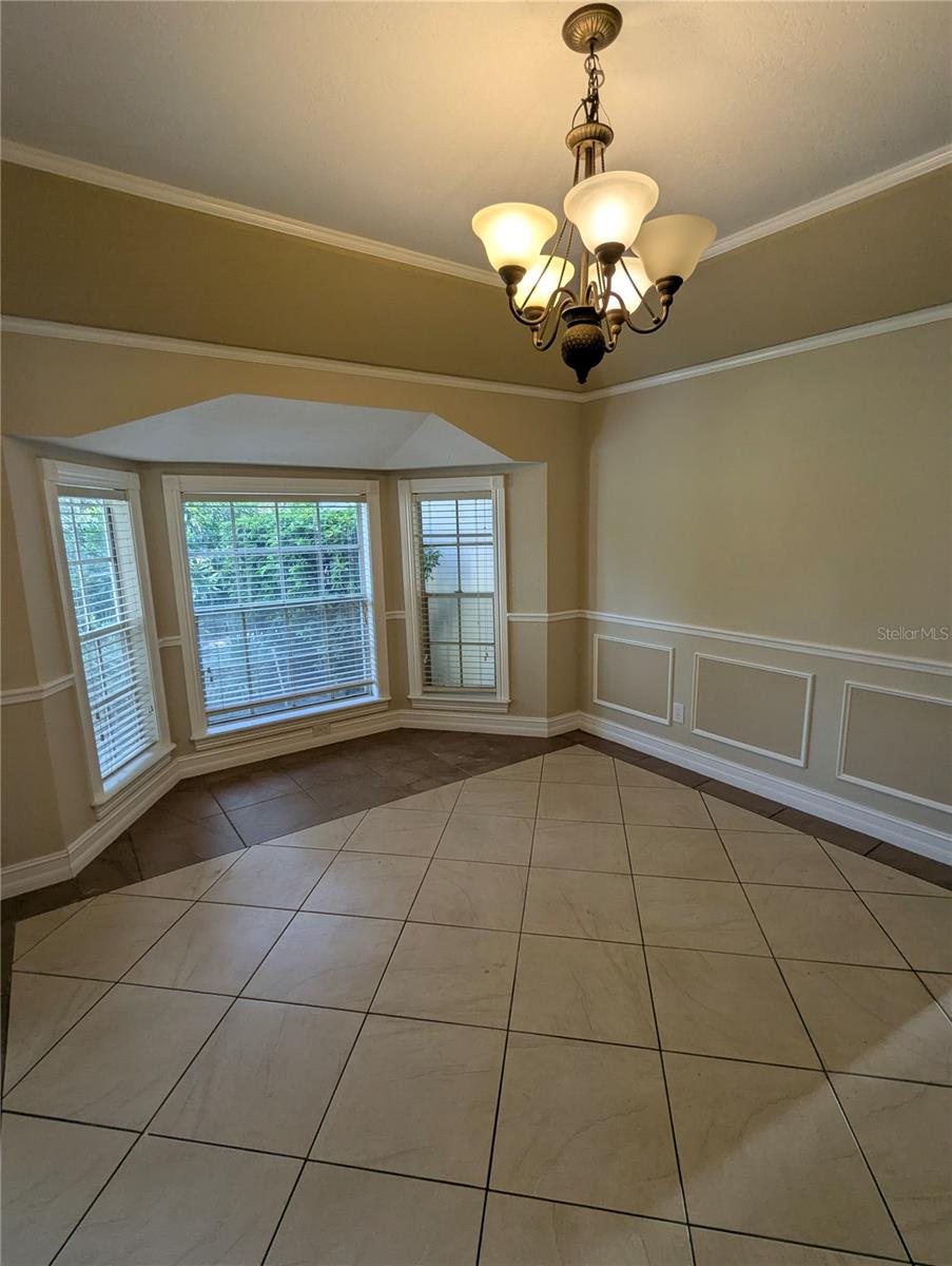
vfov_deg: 94.4
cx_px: 476
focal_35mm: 16
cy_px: 633
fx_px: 585
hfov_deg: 78.2
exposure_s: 1/130
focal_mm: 2.35
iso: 51
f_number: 2.2
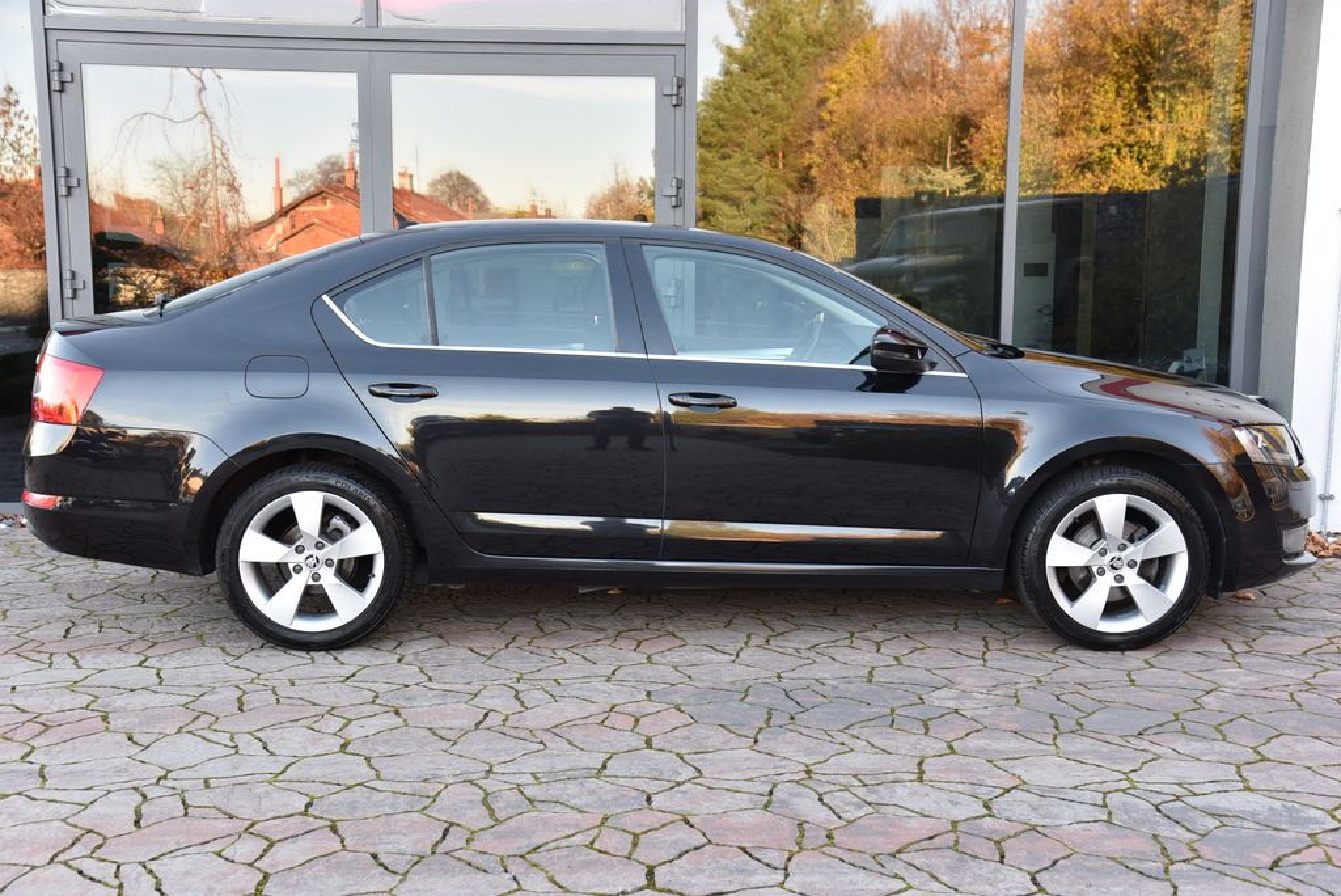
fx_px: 1640
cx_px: 670
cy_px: 448
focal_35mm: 44
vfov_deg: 30.6
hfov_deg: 44.5
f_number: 4.5
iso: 500
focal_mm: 44
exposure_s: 1/80
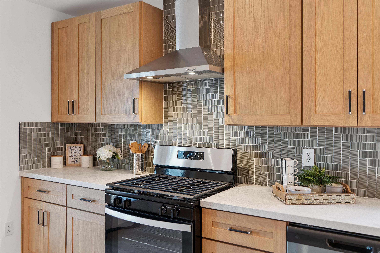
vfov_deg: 42.3
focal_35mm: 31
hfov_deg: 60.3
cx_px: 190
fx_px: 327
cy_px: 126
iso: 320
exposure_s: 1/15
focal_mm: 31
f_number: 5.6
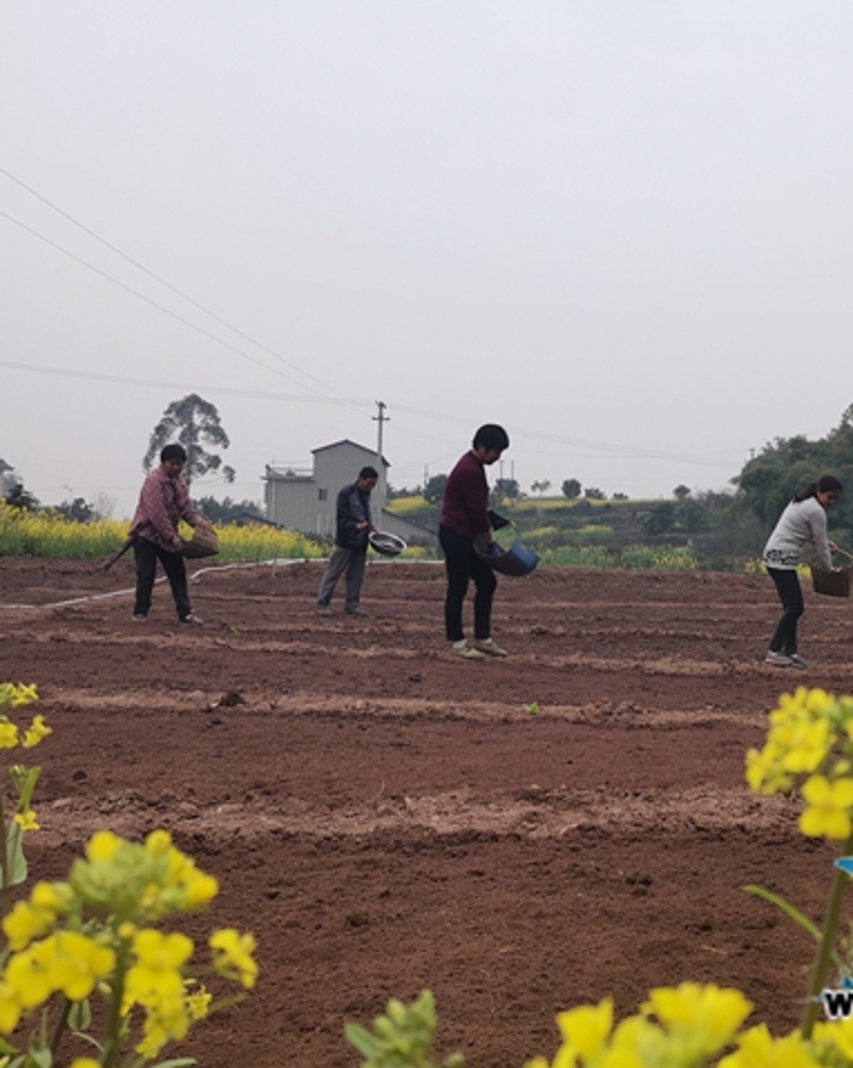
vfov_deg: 52.9
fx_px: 1074
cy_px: 534
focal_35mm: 34
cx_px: 650
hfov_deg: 41.9
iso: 50
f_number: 1.8
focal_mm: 4.75
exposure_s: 1/298
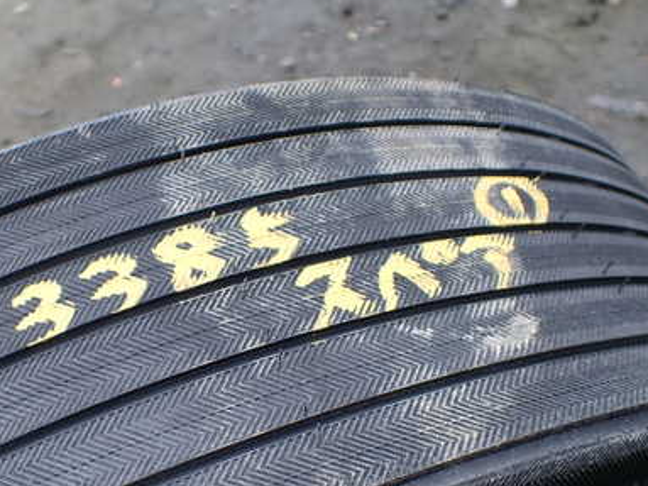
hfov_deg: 40.0
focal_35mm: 47
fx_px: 880
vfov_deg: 30.5
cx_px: 223
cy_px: 340
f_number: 2.3
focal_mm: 5.4
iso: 100
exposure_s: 1/125
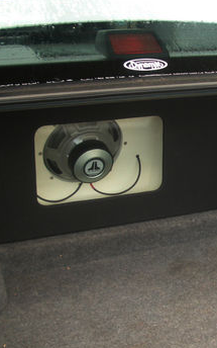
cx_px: 192
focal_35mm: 69
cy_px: 190
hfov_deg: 18.6
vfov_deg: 29.8
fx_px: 653
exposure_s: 1/80
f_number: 2.6
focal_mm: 5.8
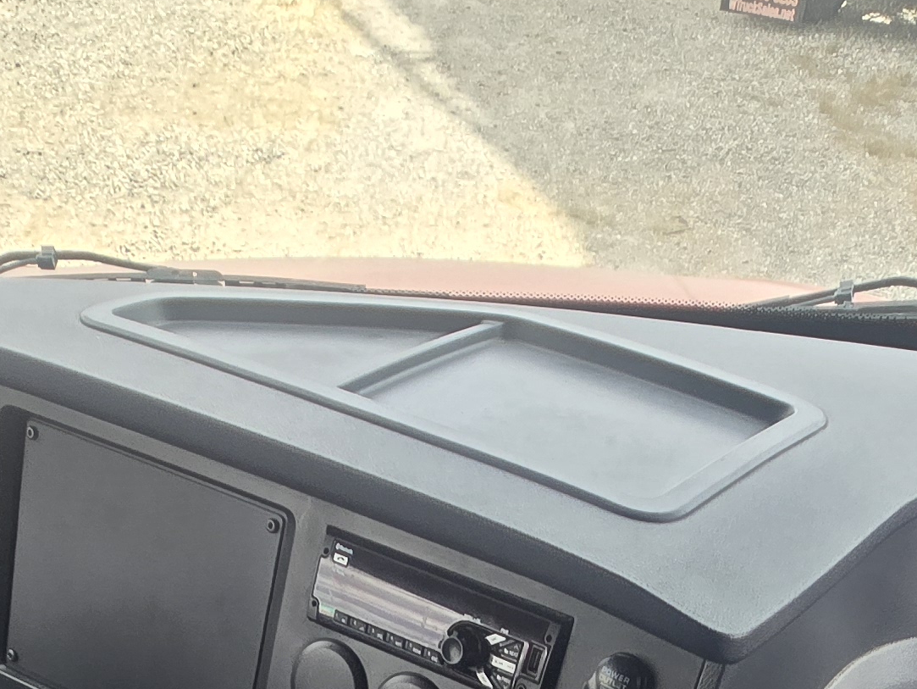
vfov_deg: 22.6
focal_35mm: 48
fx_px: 1272
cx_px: 400
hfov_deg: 39.6
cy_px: 1123
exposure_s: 1/179
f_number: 2.2
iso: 50
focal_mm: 2.2
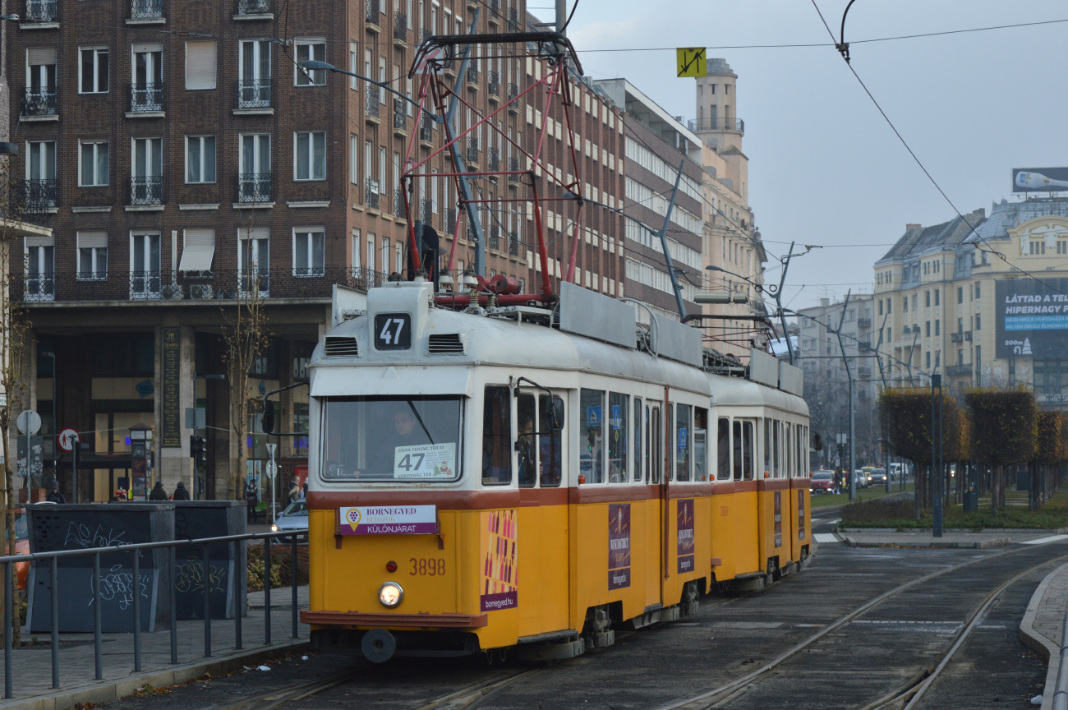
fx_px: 2445
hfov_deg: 24.6
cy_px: 355
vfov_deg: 16.5
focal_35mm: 82
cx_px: 534
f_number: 5.6
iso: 400
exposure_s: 1/323
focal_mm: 55
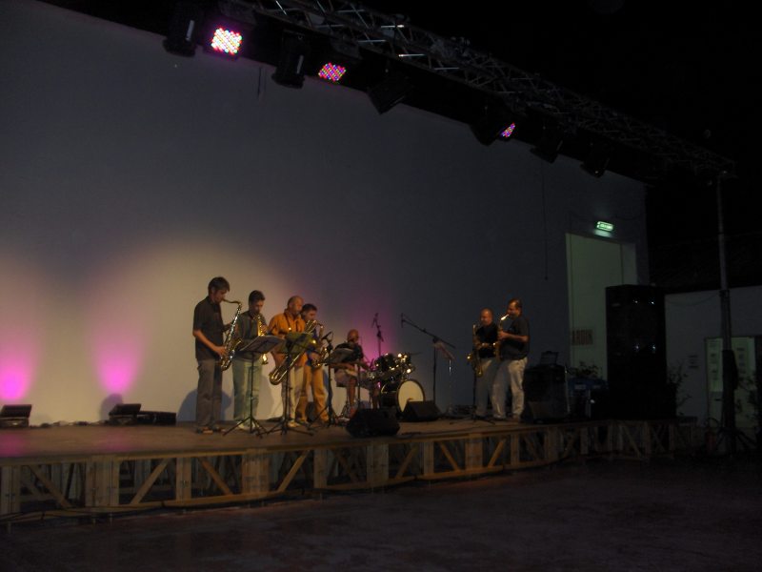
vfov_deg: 40.7
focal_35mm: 35
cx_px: 381
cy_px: 286
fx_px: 770
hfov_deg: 52.6
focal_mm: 5.8
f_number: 2.6
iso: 100
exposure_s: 1/60
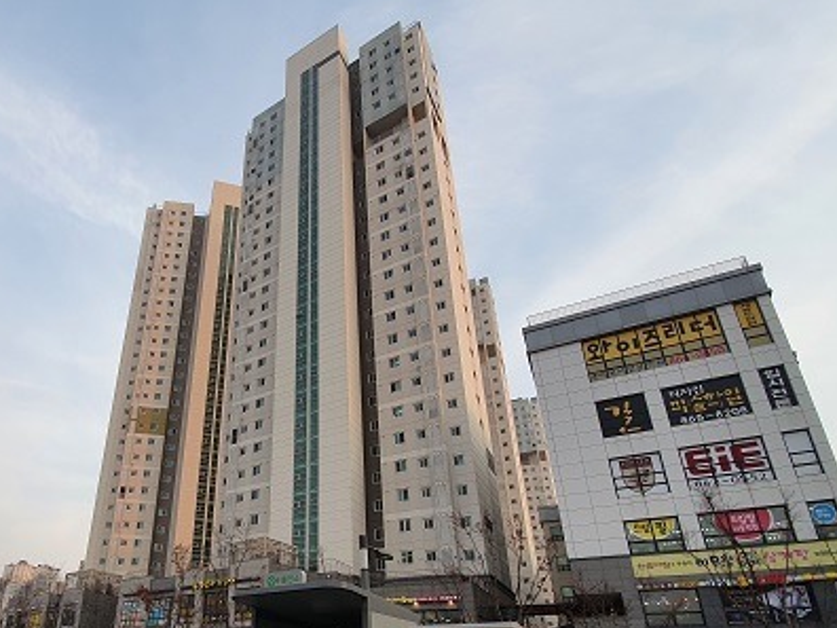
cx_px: 247
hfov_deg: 75.2
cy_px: 467
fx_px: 508
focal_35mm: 21
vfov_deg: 60.2
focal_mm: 1.8
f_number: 2.2
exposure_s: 1/229
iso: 50
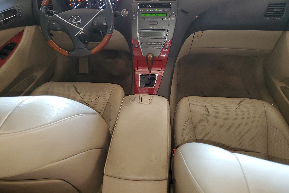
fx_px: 225
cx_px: 143
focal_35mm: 28
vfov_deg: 46.3
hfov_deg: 65.5
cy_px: 82
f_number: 1.5
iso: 211
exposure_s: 1/60.2
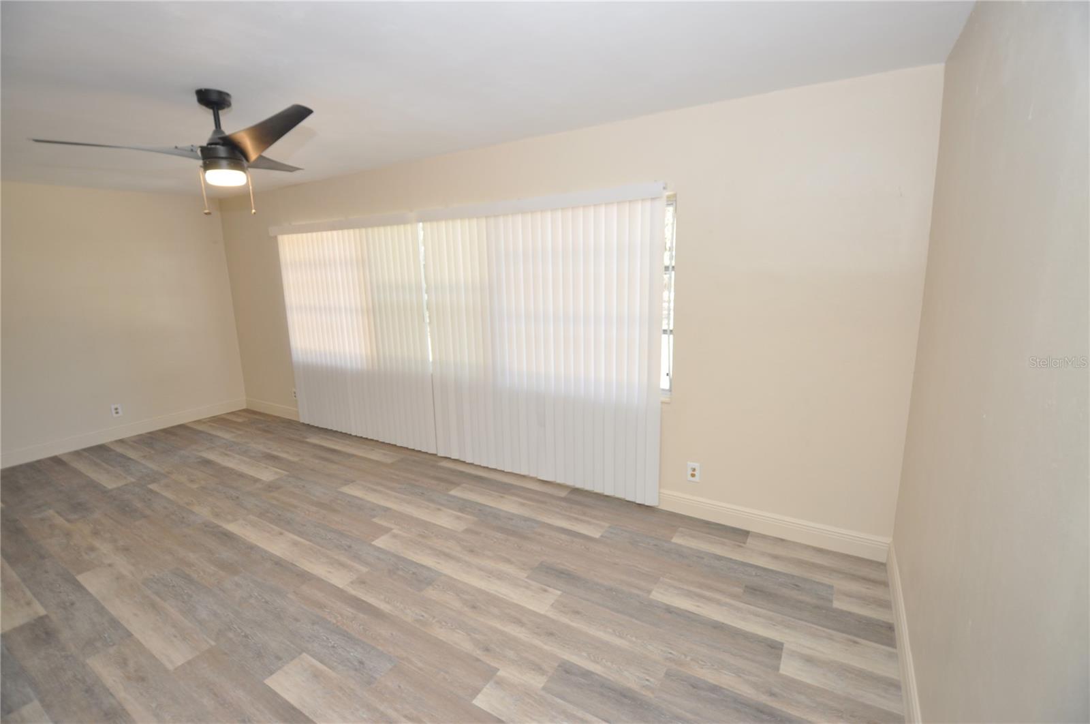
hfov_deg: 100.5
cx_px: 545
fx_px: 454
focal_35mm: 15
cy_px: 362
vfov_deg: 77.2
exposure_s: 1/80
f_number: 4.5
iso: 400
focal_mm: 10
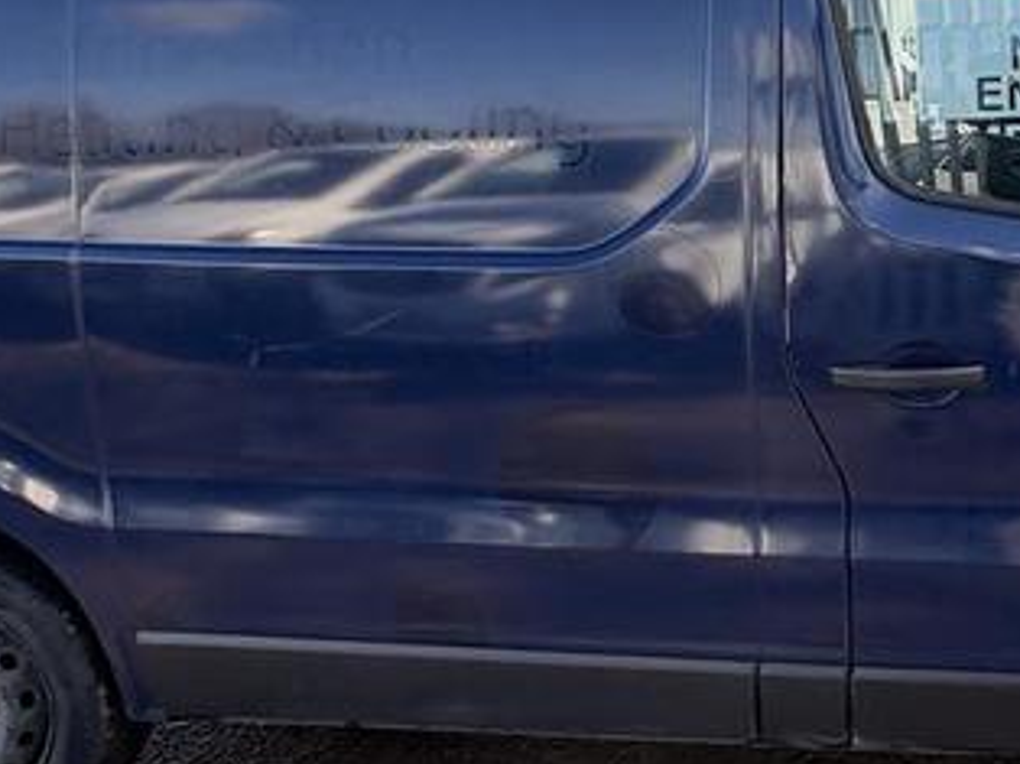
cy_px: 179
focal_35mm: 40
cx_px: 812
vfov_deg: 35.0
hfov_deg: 44.6
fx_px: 1178
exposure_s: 1/321
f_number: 2.2
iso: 50
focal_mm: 2.22
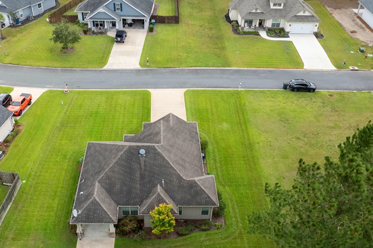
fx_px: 394
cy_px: 172
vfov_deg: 34.6
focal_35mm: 38
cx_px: 157
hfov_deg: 50.5
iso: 130
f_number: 2.8
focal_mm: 12.29
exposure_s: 1/320
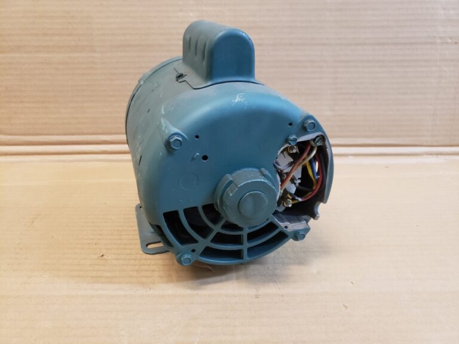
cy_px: 172
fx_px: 345
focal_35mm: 26
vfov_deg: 53.1
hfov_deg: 67.3
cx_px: 230
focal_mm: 4.3
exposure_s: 1/20
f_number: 1.5
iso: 250
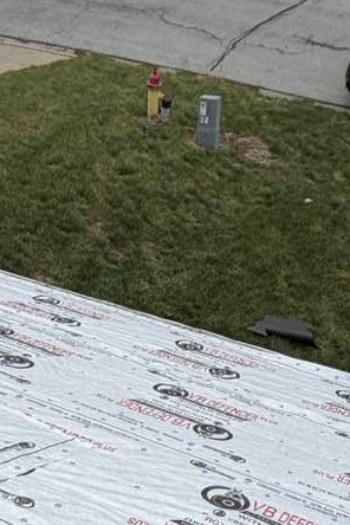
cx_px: 148
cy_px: 673
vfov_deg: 34.1
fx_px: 612
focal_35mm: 42
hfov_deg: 31.8
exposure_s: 1/770
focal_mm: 2.22
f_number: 2.2
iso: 32
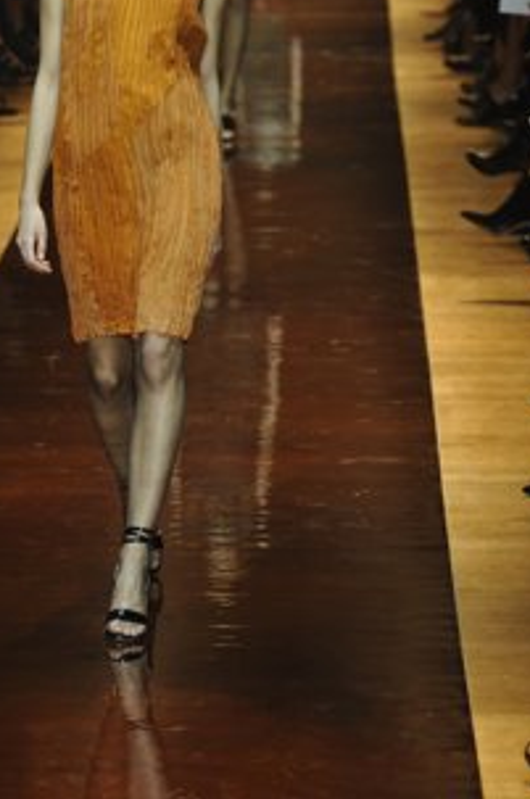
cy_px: 215
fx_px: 5118
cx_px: 161
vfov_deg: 8.9
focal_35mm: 231
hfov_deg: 5.9
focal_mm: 155
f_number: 5.6
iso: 2000
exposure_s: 1/400
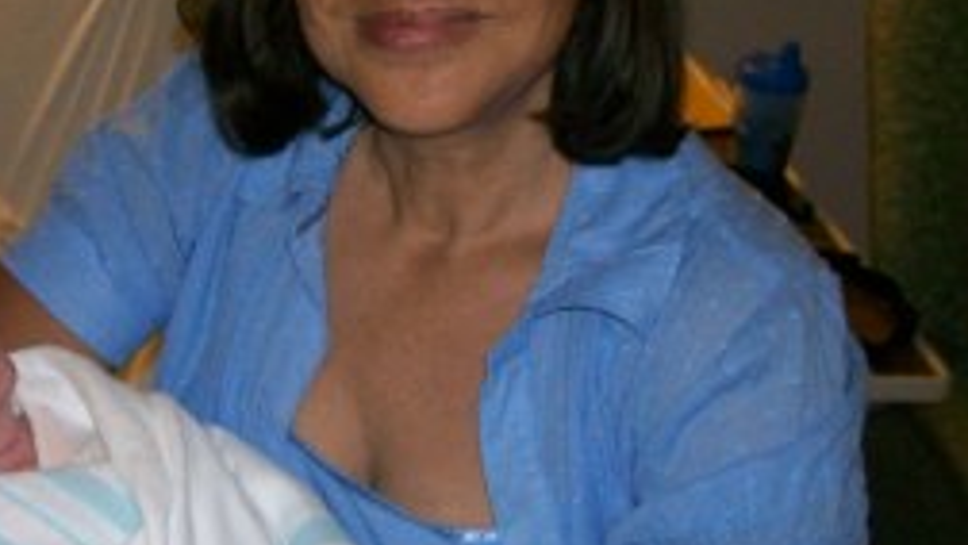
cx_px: 300
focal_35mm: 70
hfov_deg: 29.9
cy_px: 226
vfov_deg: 17.2
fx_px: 1797
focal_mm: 6
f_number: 2.7
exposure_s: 1/64
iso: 140
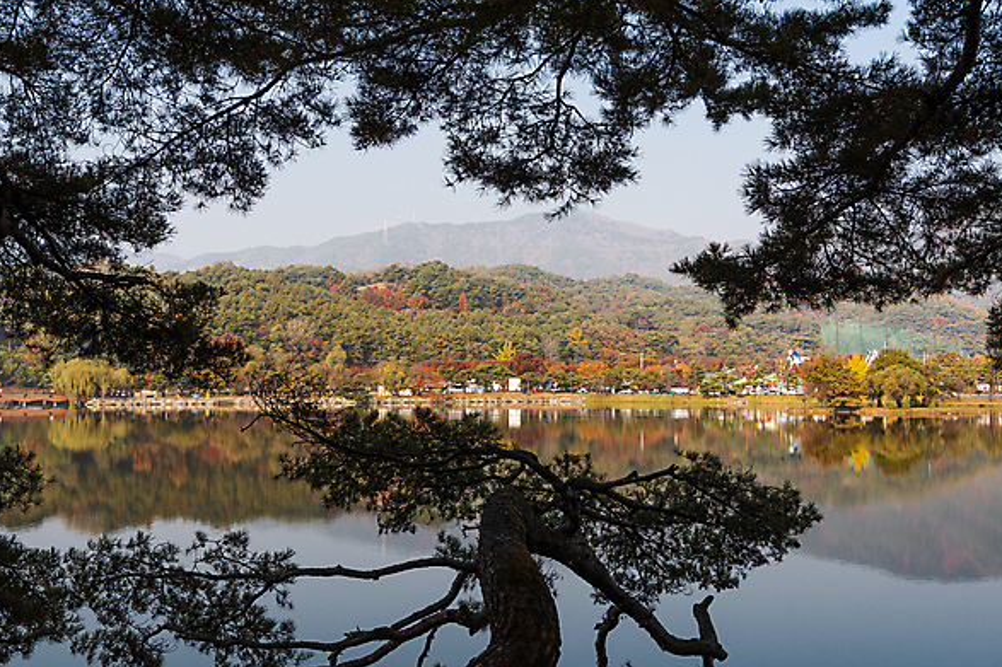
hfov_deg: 42.8
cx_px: 504
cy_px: 328
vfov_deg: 29.2
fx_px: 1280
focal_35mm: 46
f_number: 11
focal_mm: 45
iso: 200
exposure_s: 1/200
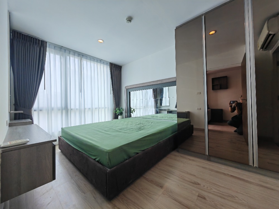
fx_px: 105
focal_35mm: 13
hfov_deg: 106.2
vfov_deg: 89.9
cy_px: 104
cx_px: 140
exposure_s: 1/100
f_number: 2.2
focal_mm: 2.16
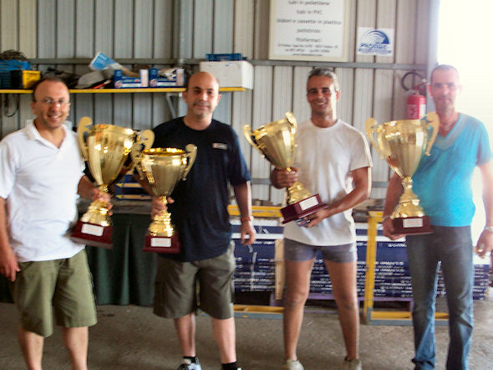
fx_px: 498
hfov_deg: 52.6
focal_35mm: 35
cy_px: 185
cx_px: 246
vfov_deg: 40.7
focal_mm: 6.3
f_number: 3.1
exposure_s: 1/20
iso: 160
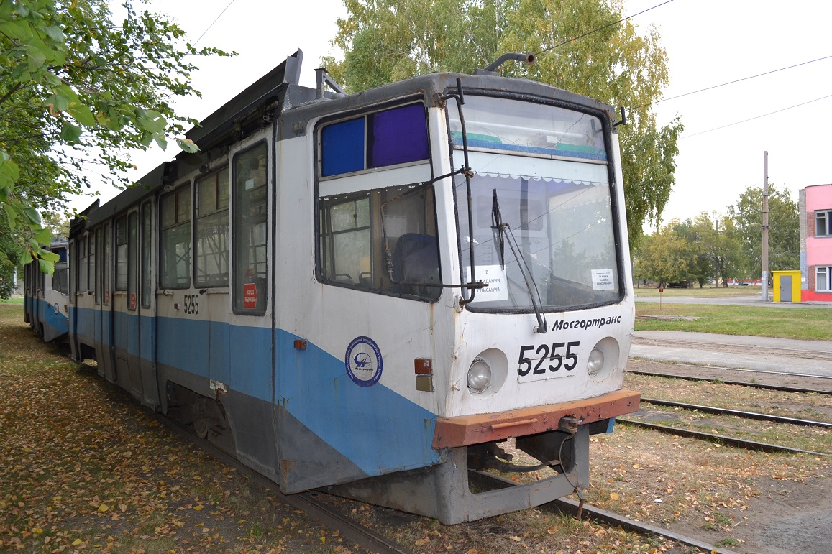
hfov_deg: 65.5
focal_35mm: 28
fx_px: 647
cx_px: 410
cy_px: 280
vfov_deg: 46.4
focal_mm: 18
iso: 220
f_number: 4
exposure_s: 1/125
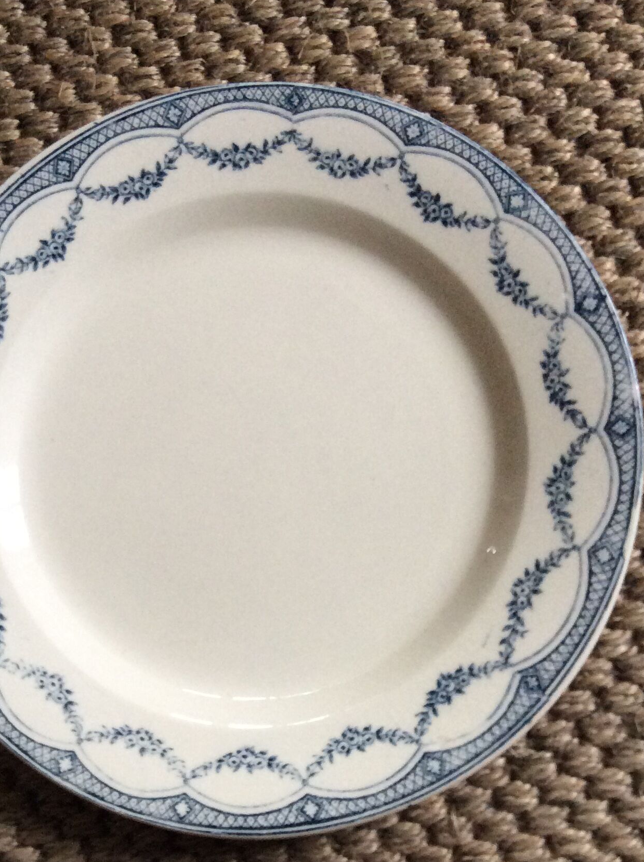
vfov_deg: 37.8
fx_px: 1244
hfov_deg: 28.8
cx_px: 211
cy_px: 579
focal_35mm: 50
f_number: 2.4
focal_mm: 3.3
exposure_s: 1/24
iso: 160
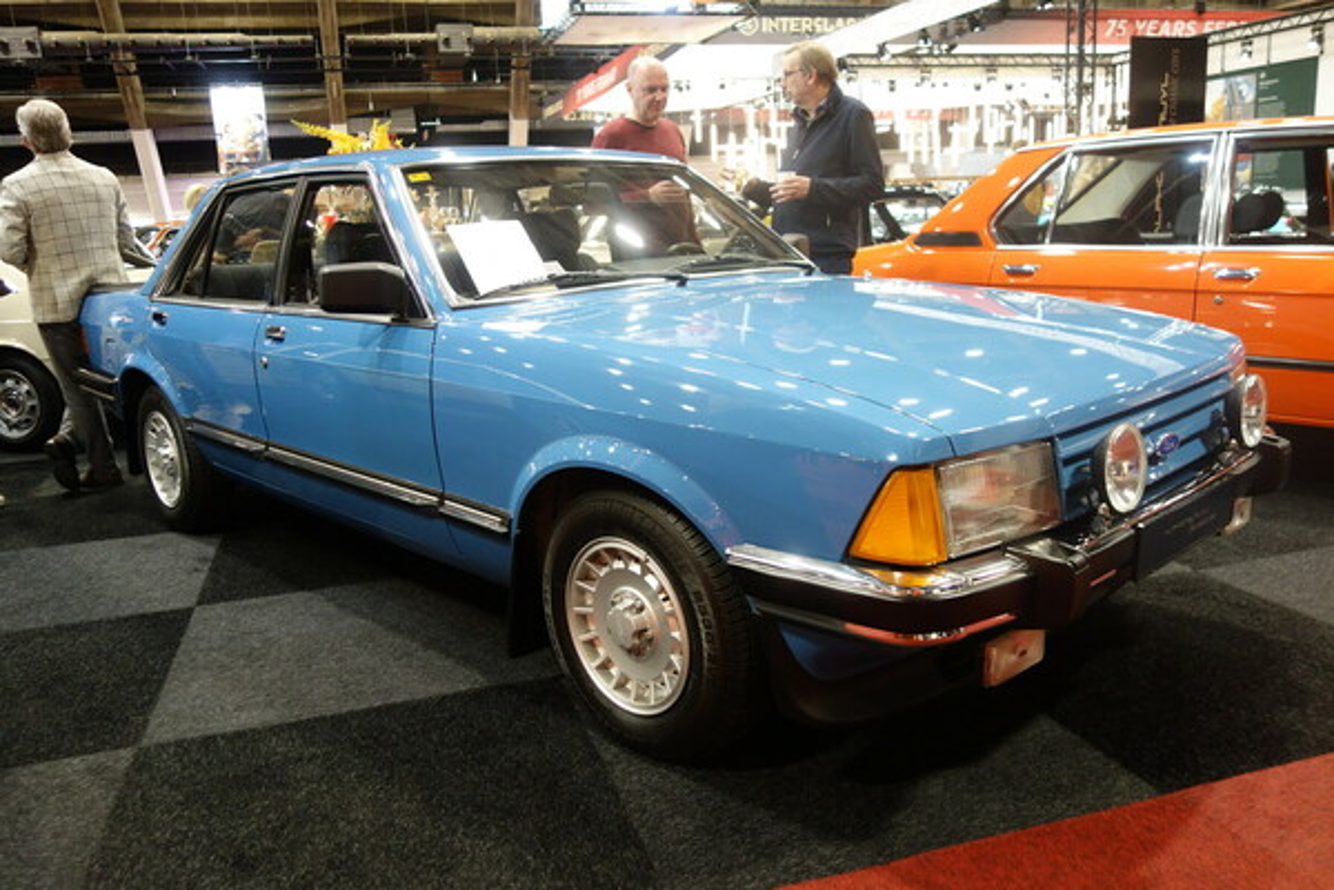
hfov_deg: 65.5
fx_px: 1037
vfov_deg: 46.4
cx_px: 667
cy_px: 445
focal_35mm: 28
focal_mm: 10.4
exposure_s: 1/30
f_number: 1.8
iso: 400
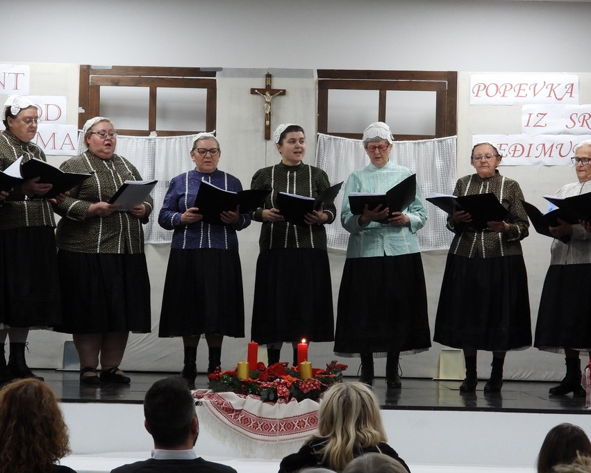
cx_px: 267
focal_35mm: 117
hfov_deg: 16.4
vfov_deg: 13.2
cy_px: 219
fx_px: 2047
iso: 400
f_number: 3.5
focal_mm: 15.3
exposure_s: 1/50
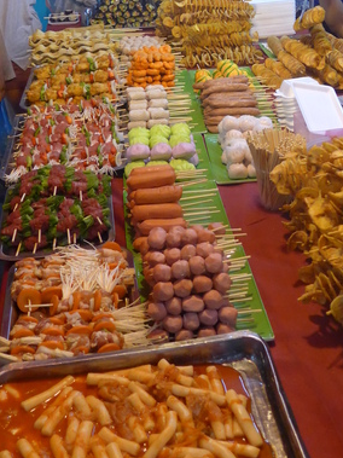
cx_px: 239
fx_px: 648
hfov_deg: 29.4
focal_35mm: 49
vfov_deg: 38.4
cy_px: 143
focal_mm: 6
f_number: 2
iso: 800
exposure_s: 1/125
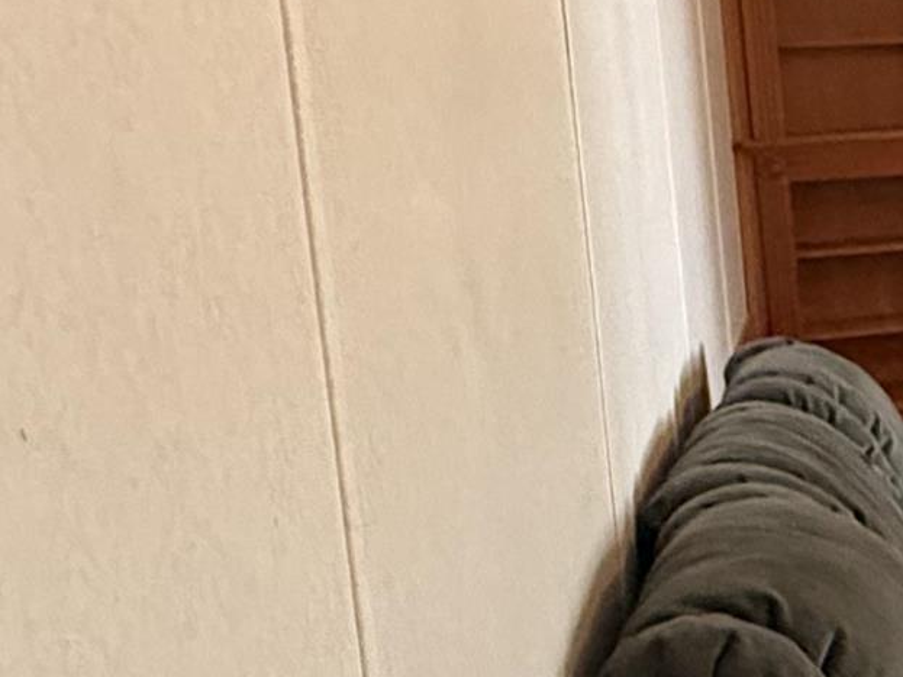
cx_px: 1600
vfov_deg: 21.2
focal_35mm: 69
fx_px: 1800
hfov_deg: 20.5
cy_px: 213
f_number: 2.2
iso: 500
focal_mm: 2.22
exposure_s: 1/120
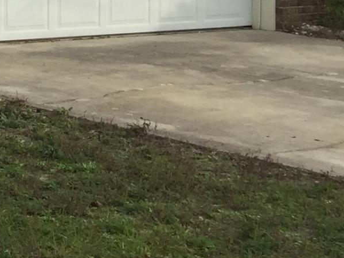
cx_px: -470
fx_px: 1441
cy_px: -155
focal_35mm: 145
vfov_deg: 9.9
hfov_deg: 11.4
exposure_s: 1/1582
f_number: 2.2
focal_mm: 4.15
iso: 32
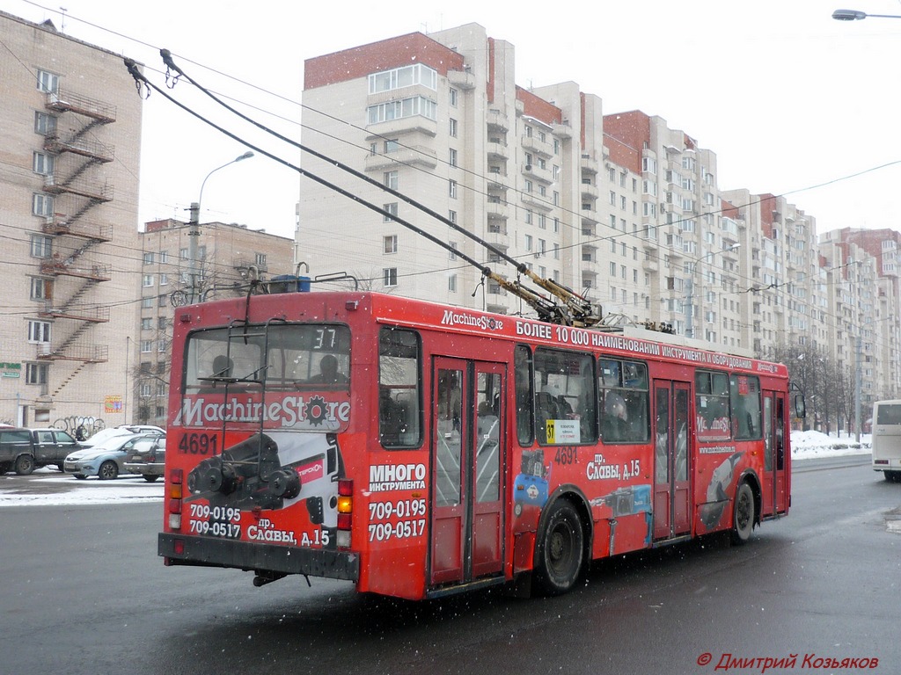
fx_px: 859
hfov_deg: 55.4
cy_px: 338
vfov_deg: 42.9
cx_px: 450
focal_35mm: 33
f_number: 2.8
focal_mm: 5.5
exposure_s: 1/400
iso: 100
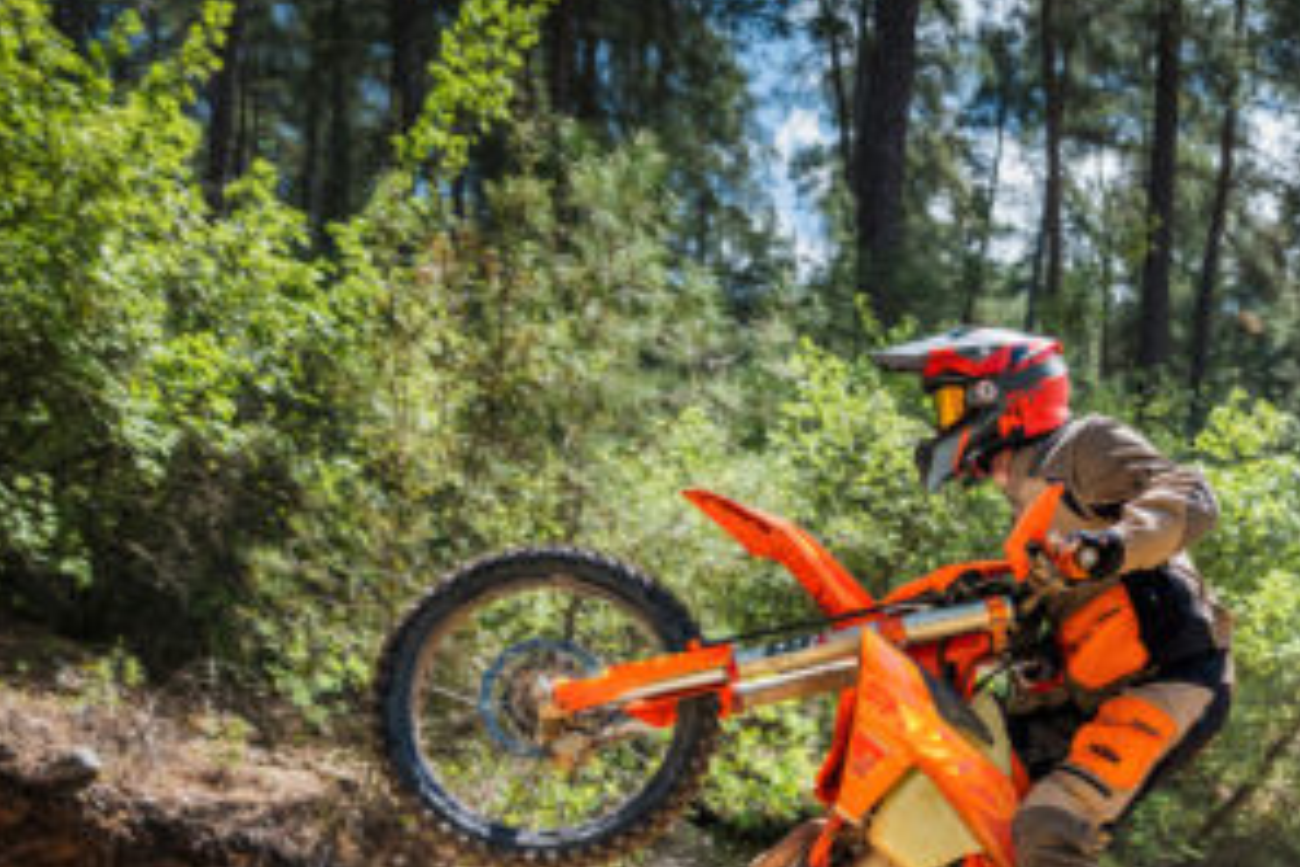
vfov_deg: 27.5
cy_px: 869
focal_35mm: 46
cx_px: 976
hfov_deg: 41.5
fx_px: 1661
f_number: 2.8
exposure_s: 1/1000
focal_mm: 18
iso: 64
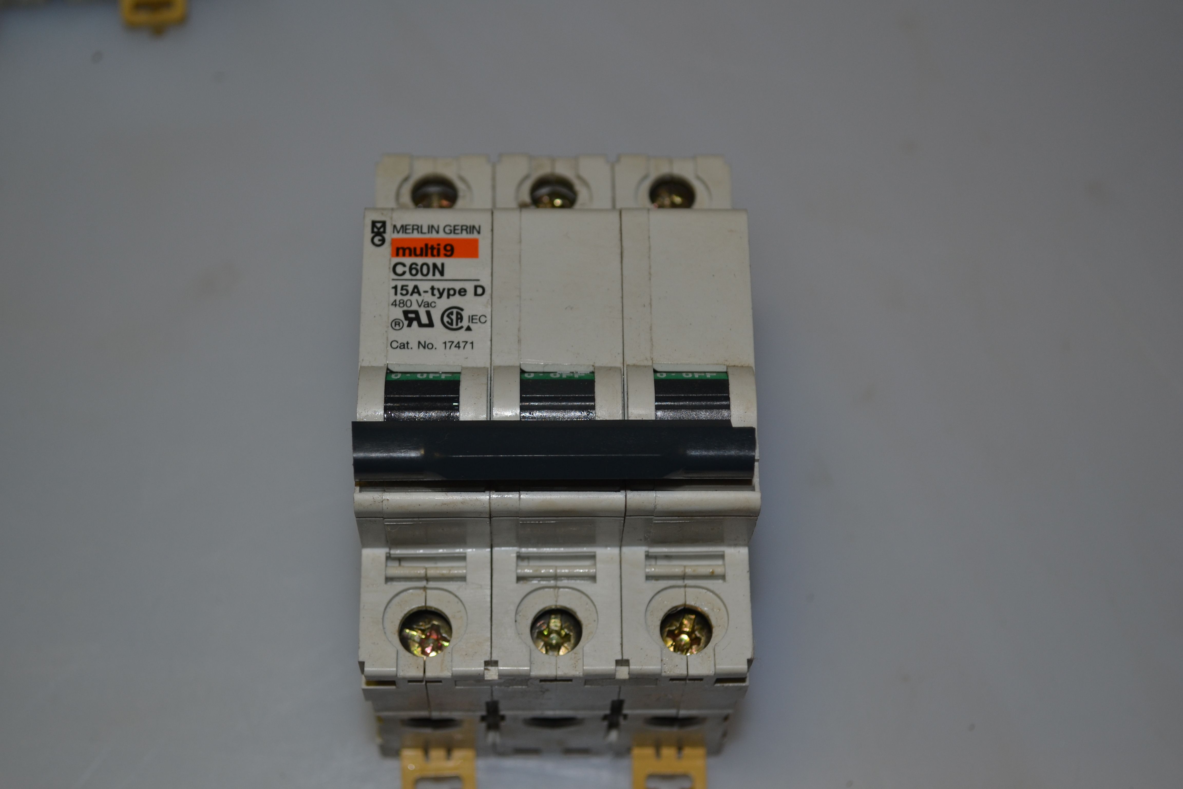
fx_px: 1972
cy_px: 394
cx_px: 592
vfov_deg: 22.6
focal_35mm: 60
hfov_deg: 33.4
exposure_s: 1/60
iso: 200
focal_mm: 40
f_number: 5.3
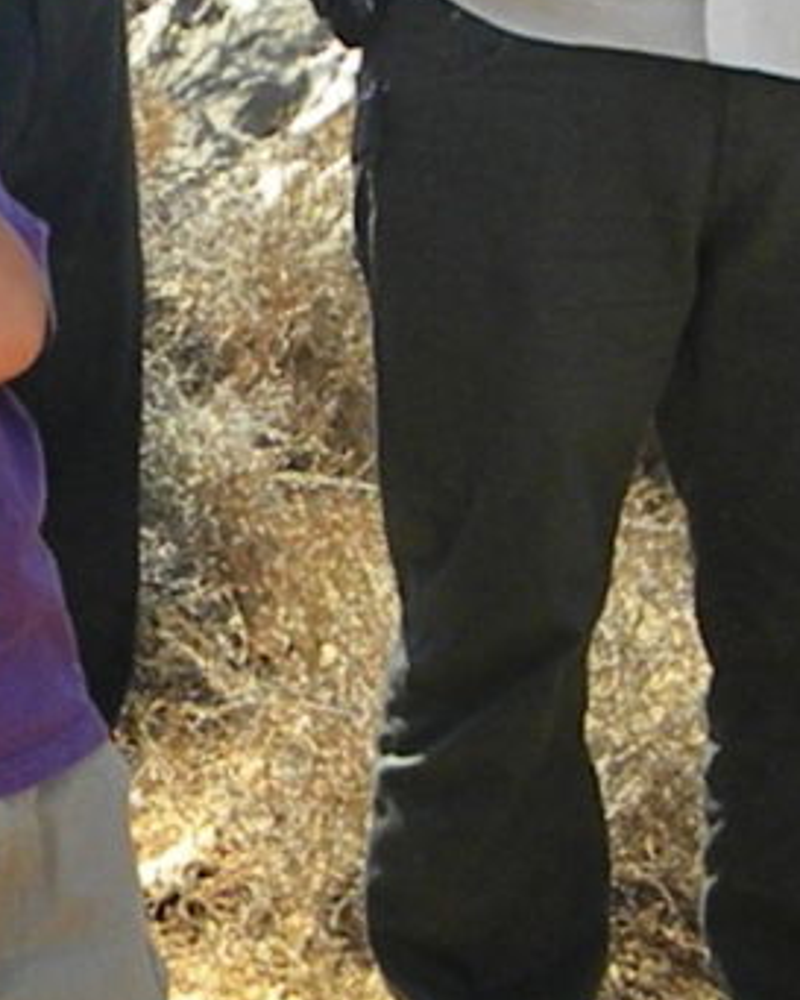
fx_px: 2426
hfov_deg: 18.3
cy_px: 264
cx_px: 15
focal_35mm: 82
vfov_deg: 23.1
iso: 720
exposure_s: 1/1000
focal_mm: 5
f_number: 7
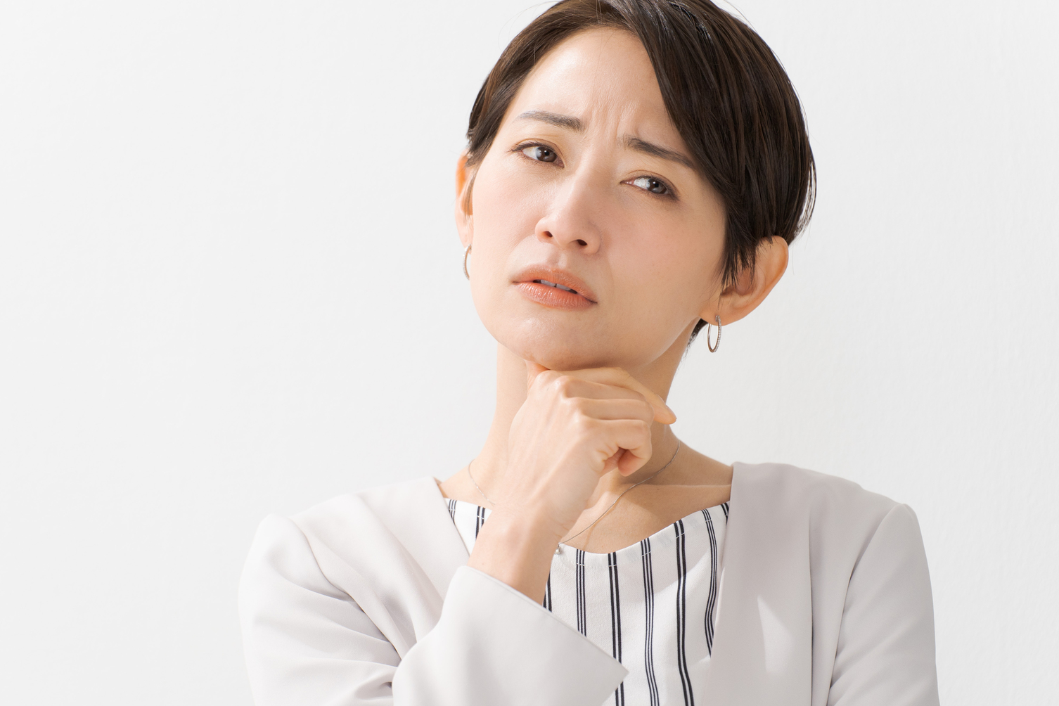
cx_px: 391
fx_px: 7030
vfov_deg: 5.7
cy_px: 372
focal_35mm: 239
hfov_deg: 8.6
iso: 400
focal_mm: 180
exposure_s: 1/320
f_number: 3.5
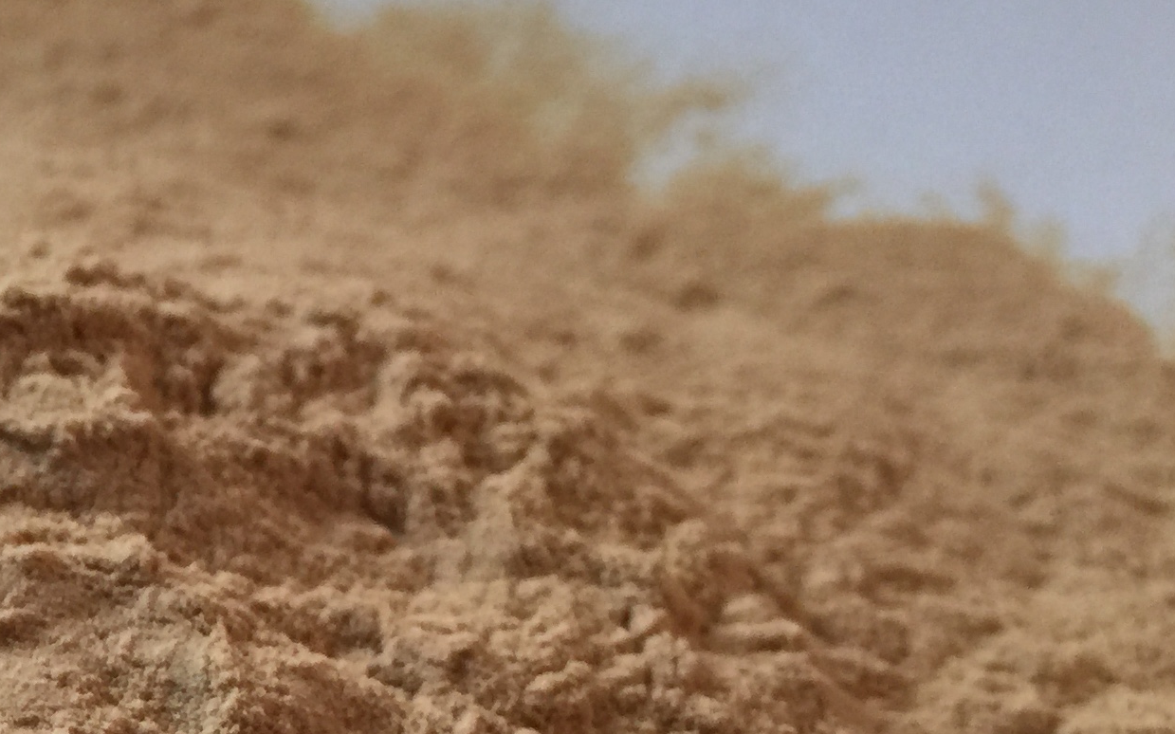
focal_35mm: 81
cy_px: 1070
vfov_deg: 15.0
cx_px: -261
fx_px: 2593
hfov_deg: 23.2
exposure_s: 1/30
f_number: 2.2
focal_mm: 4.15
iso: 32
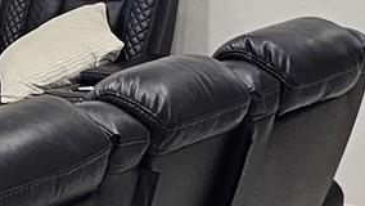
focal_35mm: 102
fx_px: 988
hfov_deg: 19.6
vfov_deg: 11.6
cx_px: -85
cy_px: -41
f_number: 2.2
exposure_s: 1/60
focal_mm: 2.2
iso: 200
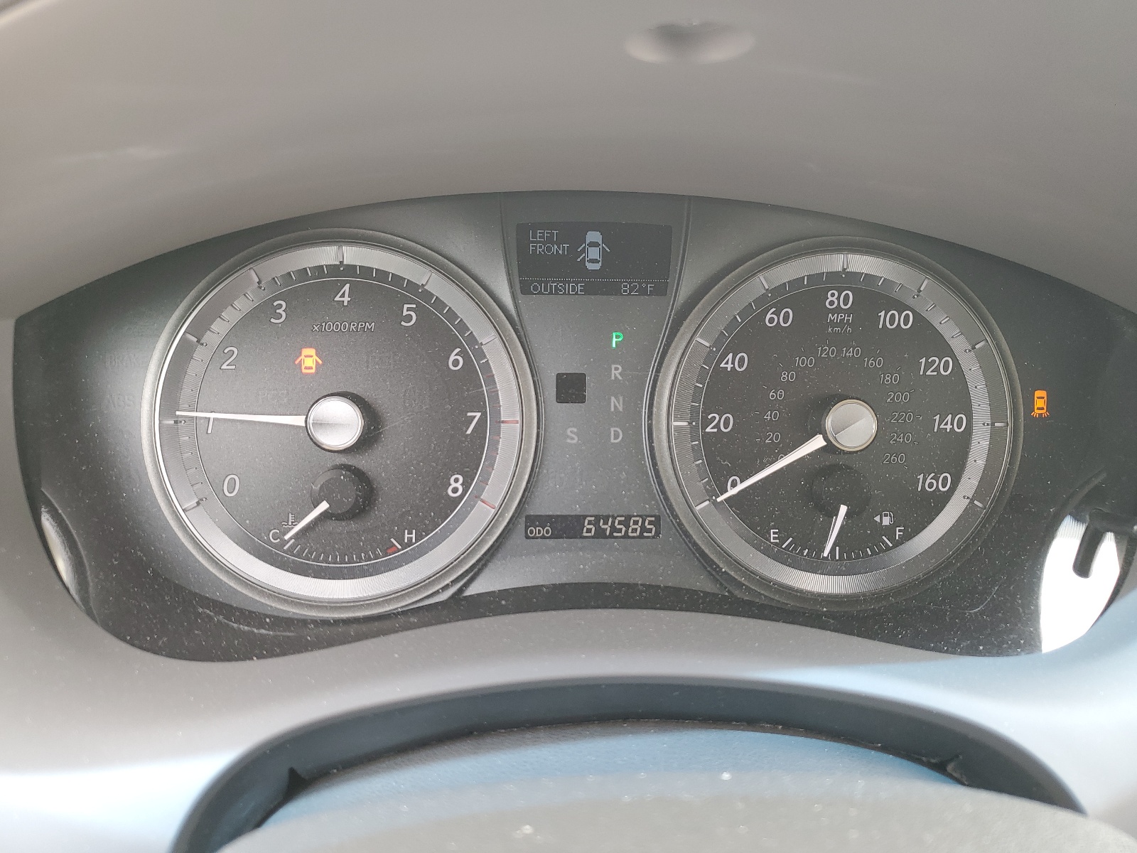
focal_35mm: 26
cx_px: 568
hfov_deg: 67.3
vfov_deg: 53.1
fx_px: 854
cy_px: 426
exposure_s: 1/60.2
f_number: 1.5
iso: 52
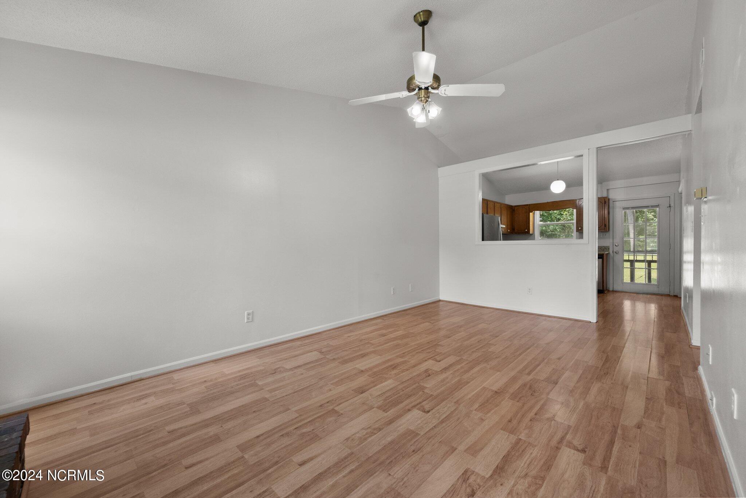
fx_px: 290
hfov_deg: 104.3
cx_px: 373
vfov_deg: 81.2
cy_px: 249
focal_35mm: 14
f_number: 7.1
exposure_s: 1/13
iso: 640
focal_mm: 14
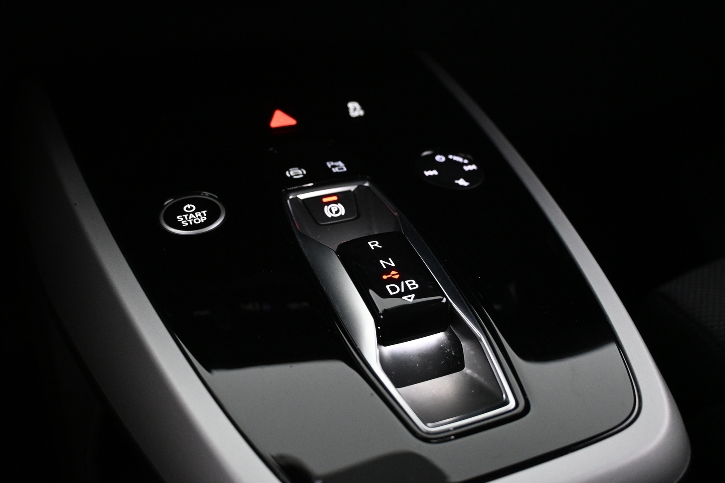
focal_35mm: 34
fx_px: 680
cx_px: 362
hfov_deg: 56.1
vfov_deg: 39.1
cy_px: 242
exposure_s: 1/30
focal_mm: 22.5
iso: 2800
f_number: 4
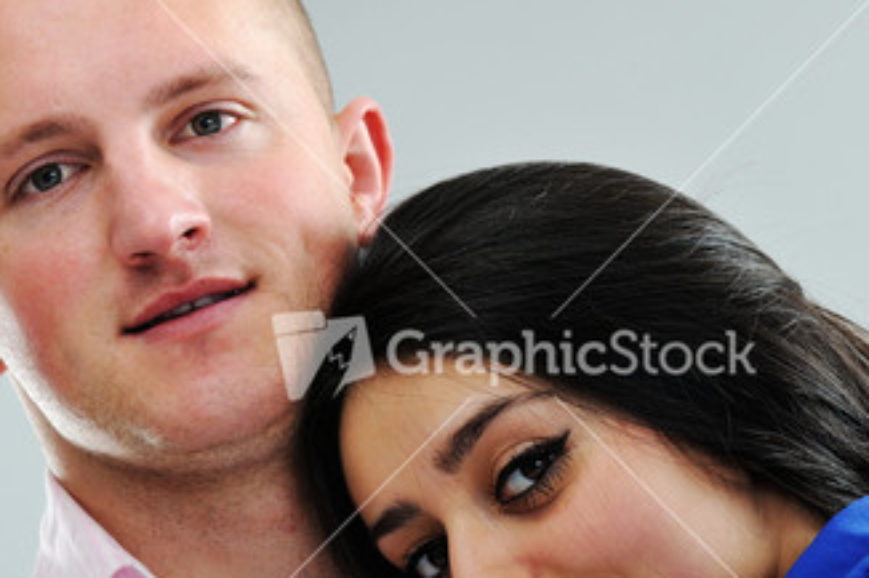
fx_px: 3884
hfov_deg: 12.8
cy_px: 356
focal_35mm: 161
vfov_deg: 8.5
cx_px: 514
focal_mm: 105
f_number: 9
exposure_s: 1/160
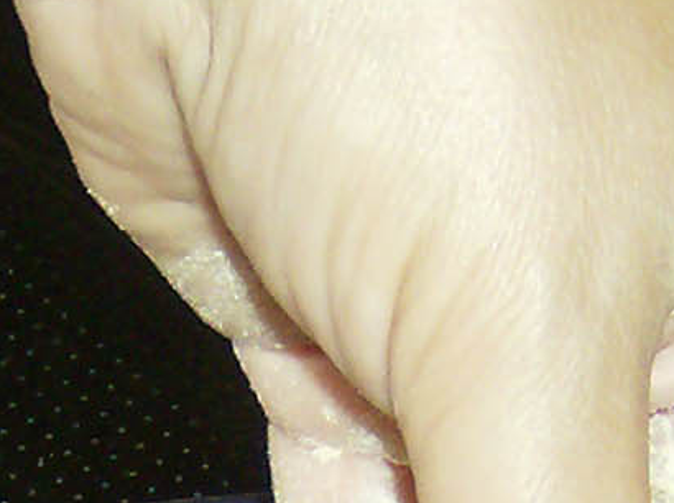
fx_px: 4393
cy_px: 980
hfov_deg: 8.8
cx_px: 130
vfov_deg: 6.4
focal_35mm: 226
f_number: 2.8
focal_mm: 6
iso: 200
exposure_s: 1/60
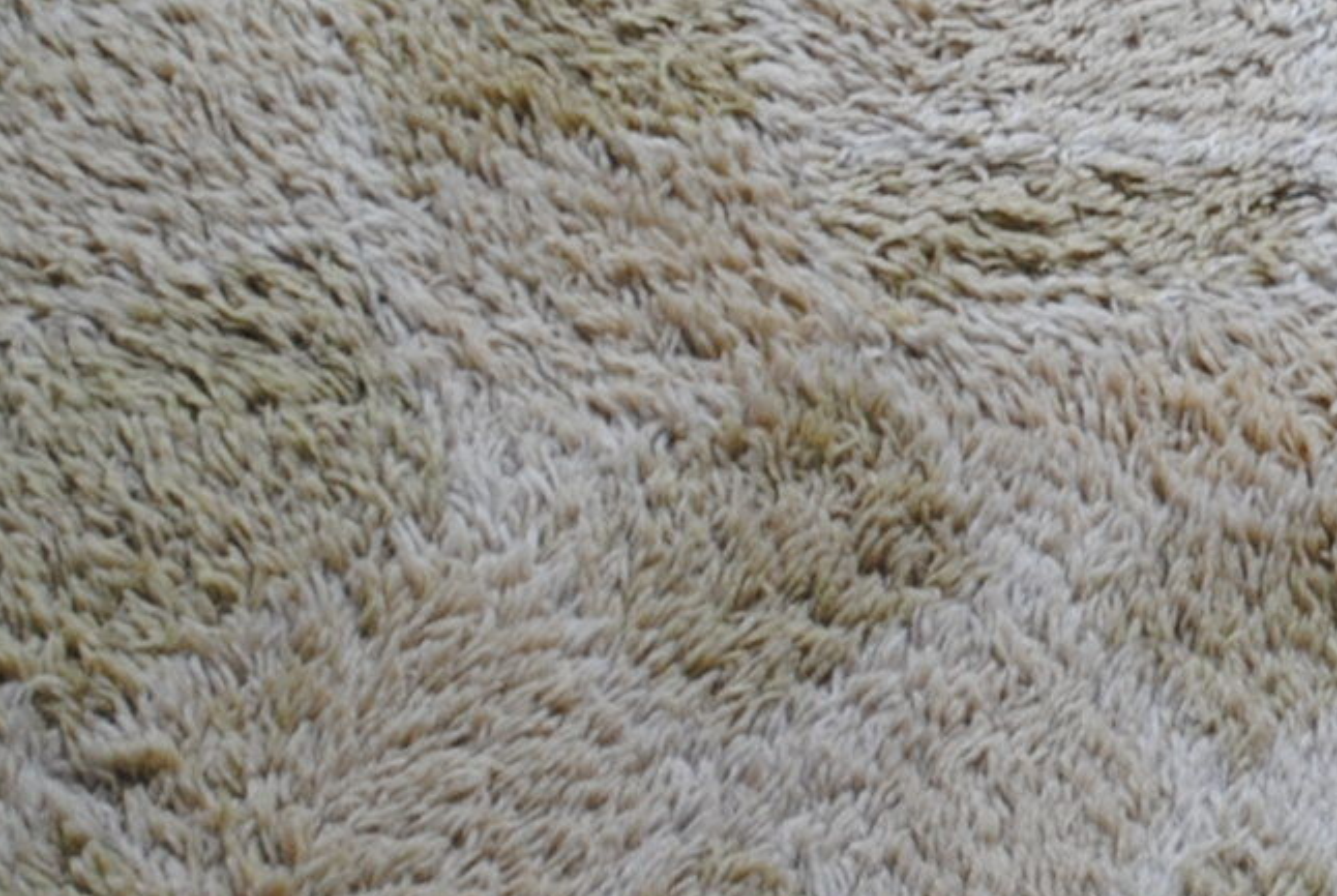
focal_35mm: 296
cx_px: 1236
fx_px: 11011
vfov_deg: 4.7
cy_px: 337
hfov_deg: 6.9
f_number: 5.3
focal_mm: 44
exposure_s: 1/50
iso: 200
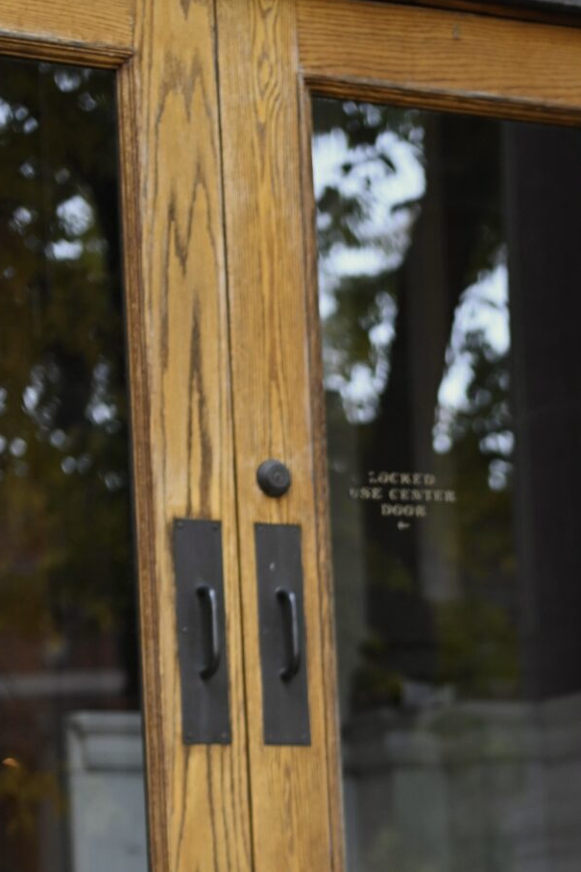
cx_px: 762
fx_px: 3414
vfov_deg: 14.1
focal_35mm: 141
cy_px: 1069
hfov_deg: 9.5
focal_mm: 50
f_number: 1.2
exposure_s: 1/400
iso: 200
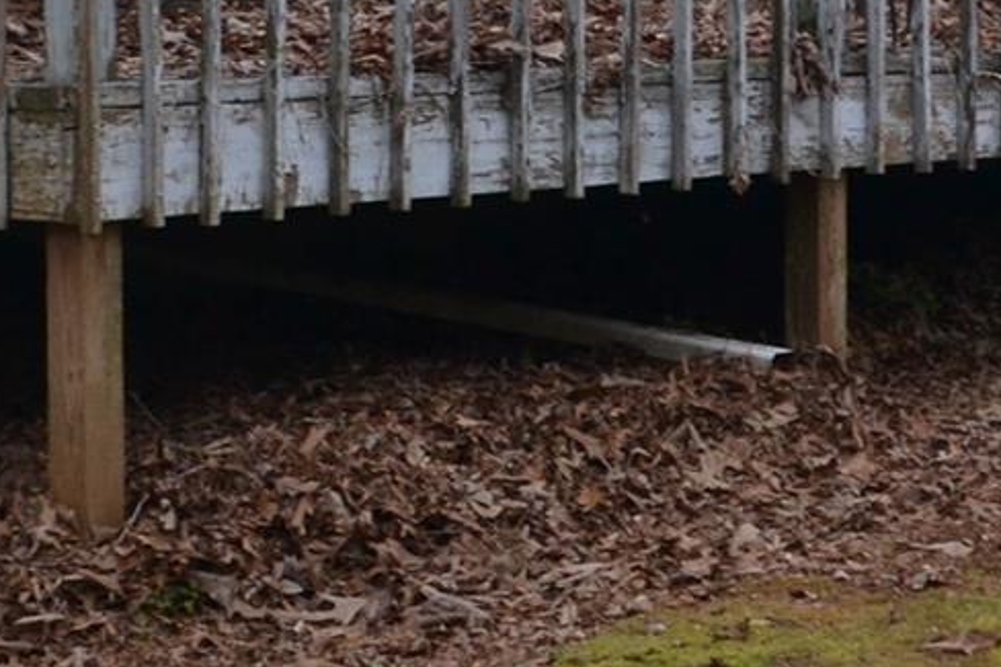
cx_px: 316
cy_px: -327
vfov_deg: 10.5
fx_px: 3502
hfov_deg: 16.2
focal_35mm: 126
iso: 400
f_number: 5.6
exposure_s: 1/125
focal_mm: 20
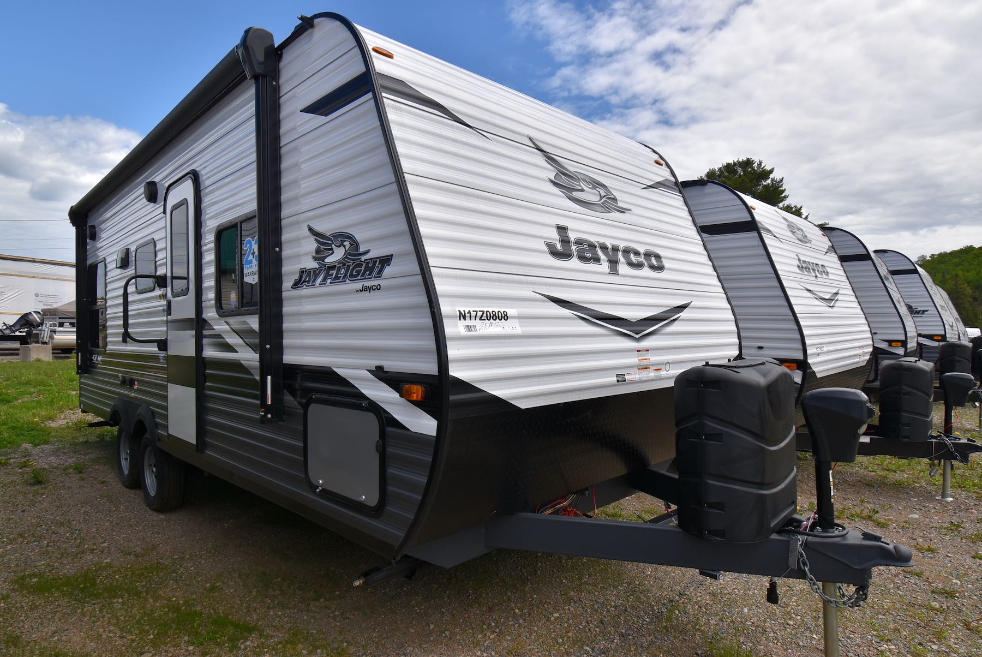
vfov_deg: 63.3
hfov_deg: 85.4
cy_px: 328
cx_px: 491
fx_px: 532
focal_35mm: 20
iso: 200
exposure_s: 1/400
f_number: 10
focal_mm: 13
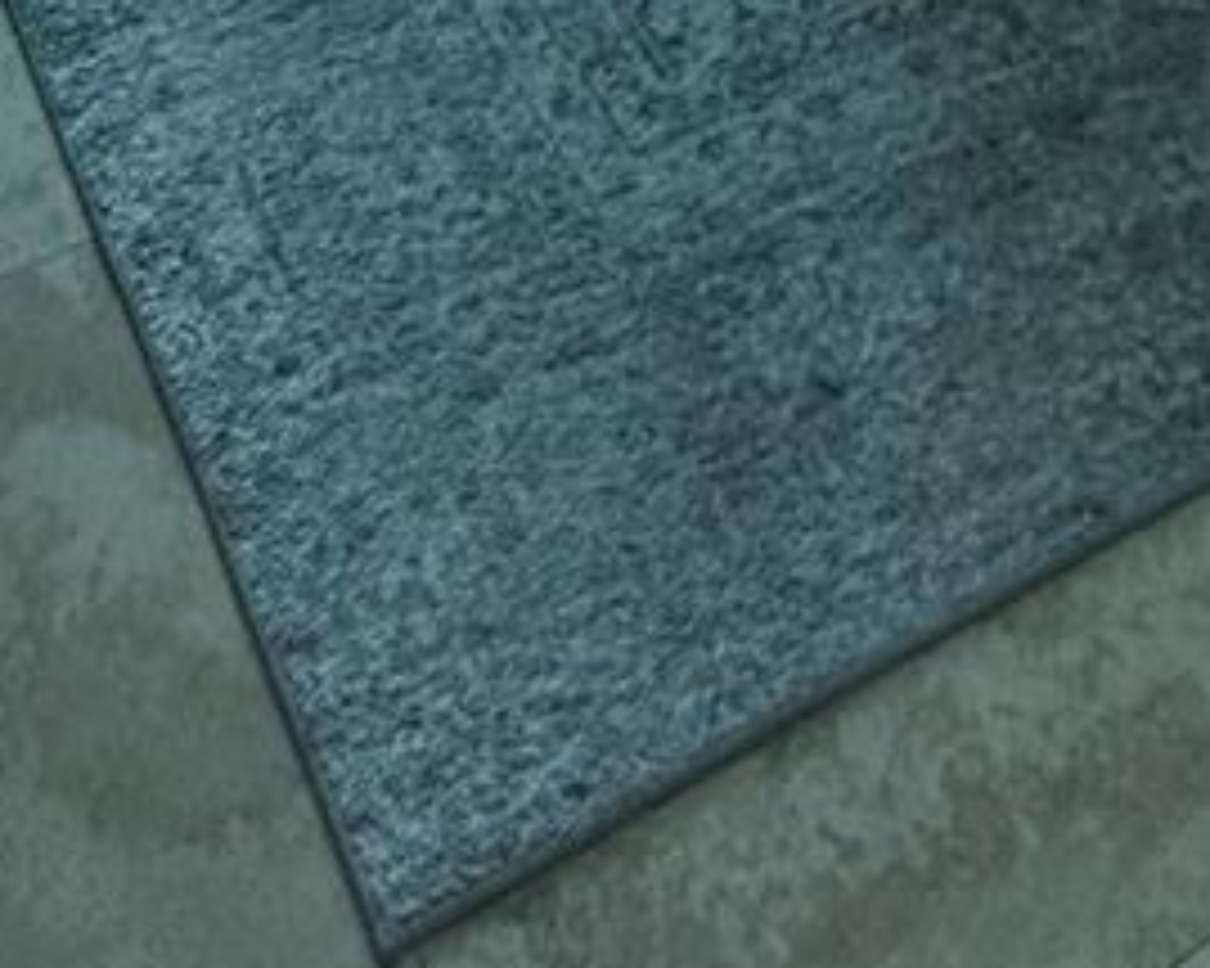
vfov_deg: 16.8
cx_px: 337
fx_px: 2184
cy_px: -1090
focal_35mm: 61
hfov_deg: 30.6
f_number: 2.2
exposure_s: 1/120
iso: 50
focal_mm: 2.22
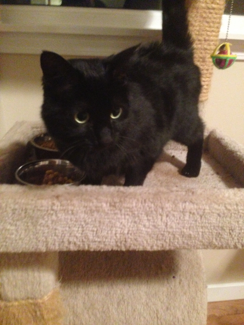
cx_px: 122
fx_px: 310
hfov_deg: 42.9
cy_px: 162
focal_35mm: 33
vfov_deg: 55.4
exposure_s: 1/15
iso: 800
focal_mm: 4.12
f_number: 2.4
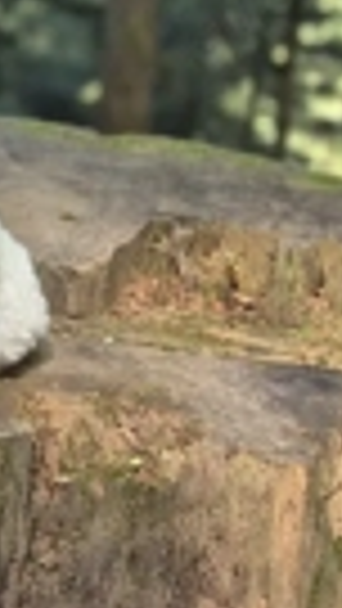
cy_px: 14
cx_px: -274
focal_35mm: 74
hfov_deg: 14.4
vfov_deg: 27.1
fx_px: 1192
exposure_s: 1/100
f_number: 1.8
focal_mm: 5.4
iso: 32
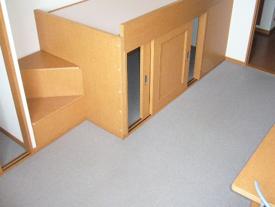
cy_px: 92
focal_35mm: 39
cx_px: 147
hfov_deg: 47.8
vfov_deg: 36.8
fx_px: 310
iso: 320
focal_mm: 5.8
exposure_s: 1/30
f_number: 2.8
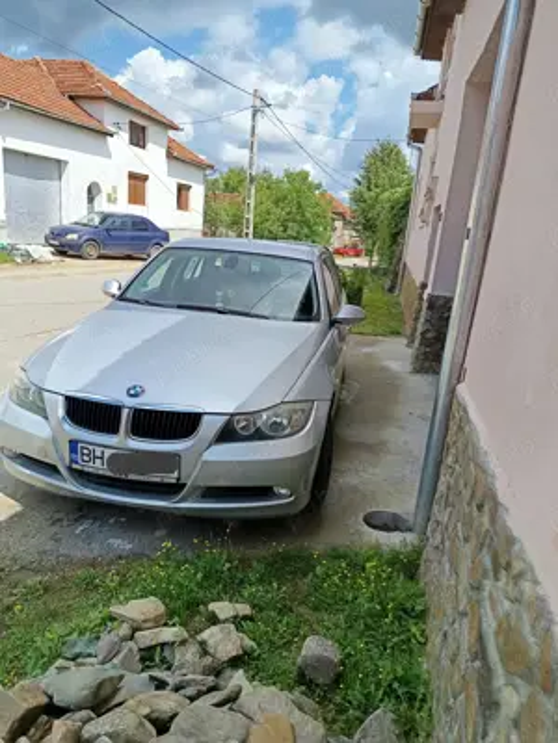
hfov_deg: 56.8
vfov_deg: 71.6
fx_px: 516
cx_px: 279
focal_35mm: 24
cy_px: 372
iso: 50
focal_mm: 5.31
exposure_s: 1/318
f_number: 1.7
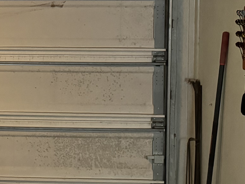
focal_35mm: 89
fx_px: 630
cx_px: -147
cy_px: 12
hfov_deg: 18.8
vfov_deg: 16.3
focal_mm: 6.86
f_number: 1.78
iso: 800
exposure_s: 1/60
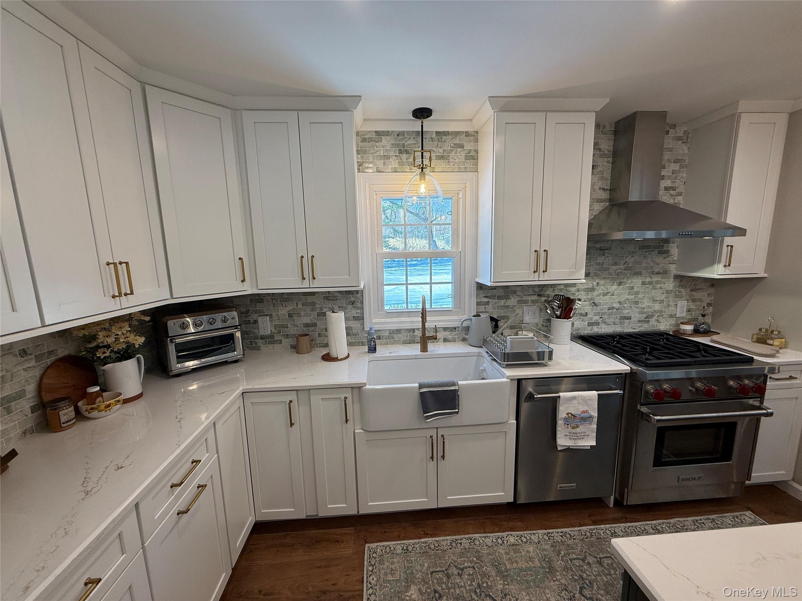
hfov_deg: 102.1
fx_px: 324
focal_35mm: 14
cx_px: 401
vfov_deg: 85.7
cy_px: 300
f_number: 2.2
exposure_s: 1/120
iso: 64
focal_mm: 2.22
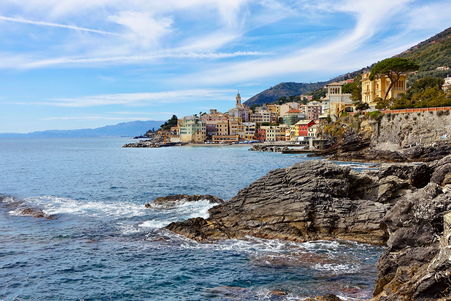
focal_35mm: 43
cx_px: 226
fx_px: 539
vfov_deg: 31.2
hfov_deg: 45.4
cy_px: 150
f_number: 5.6
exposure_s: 1/640
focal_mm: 15.94
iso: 125
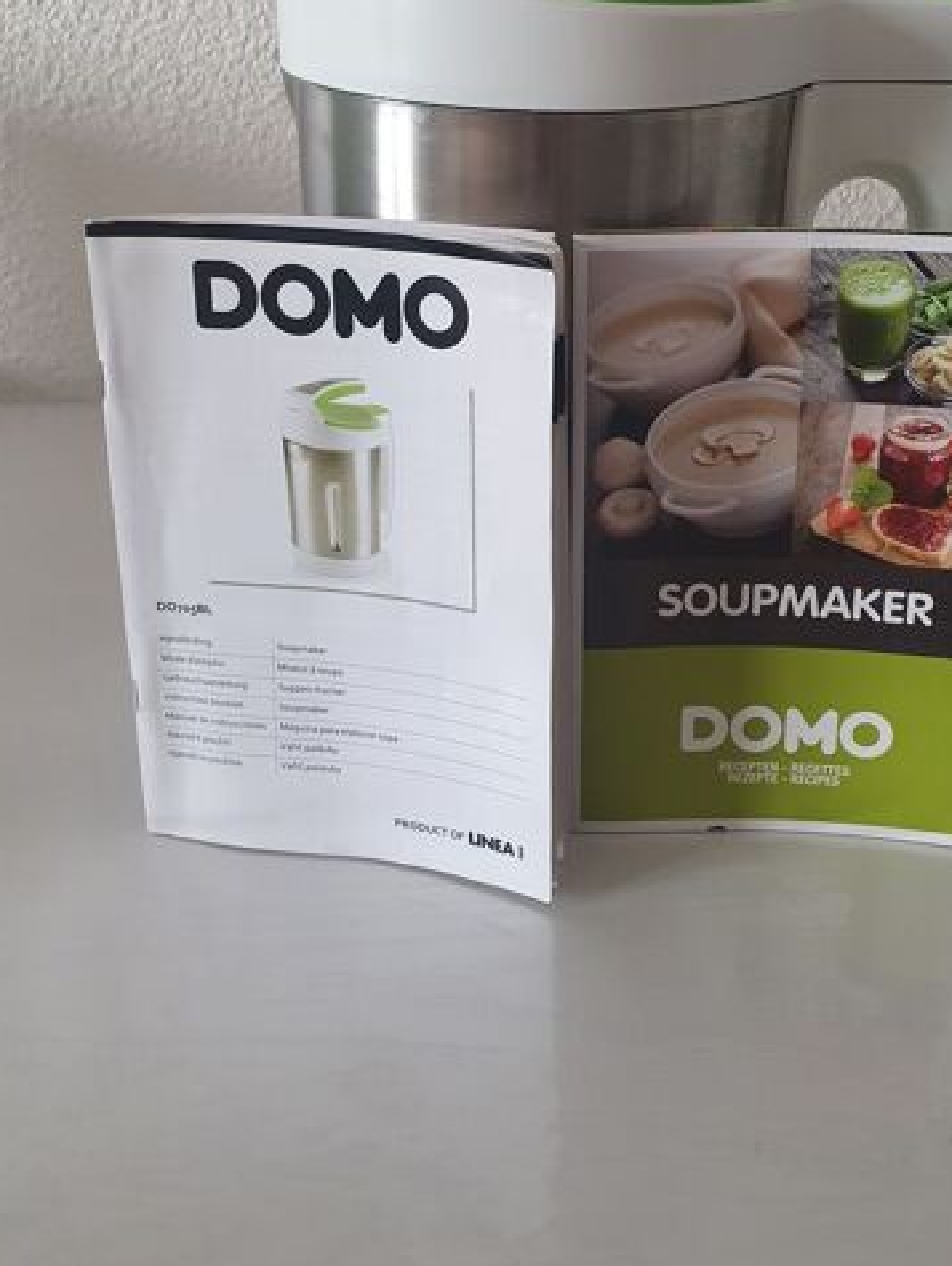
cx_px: 627
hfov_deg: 40.3
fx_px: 1282
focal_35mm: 35
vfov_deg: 51.6
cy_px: 424
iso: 250
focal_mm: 4.32
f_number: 2.4
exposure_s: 1/120
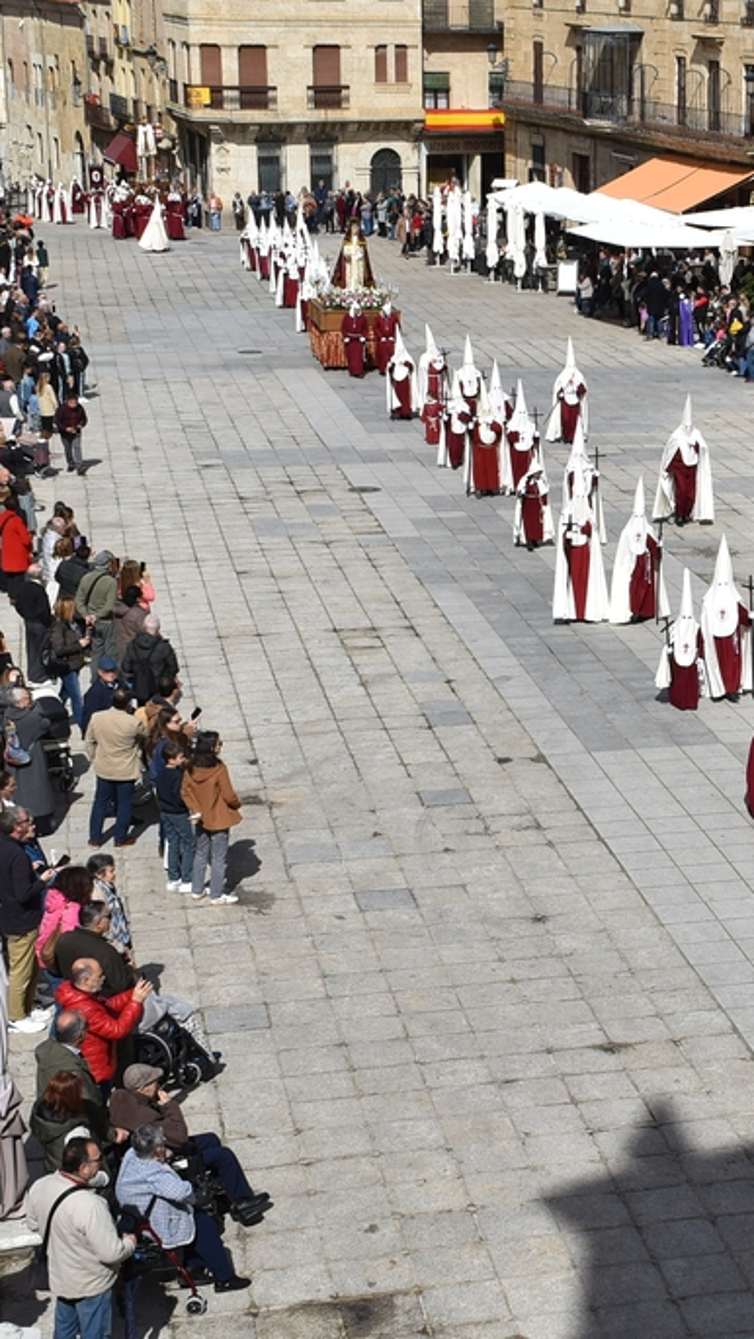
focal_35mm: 66
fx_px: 2345
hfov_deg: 17.9
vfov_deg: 31.9
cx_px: 711
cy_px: 738
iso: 200
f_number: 10
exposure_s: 1/400
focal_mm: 24
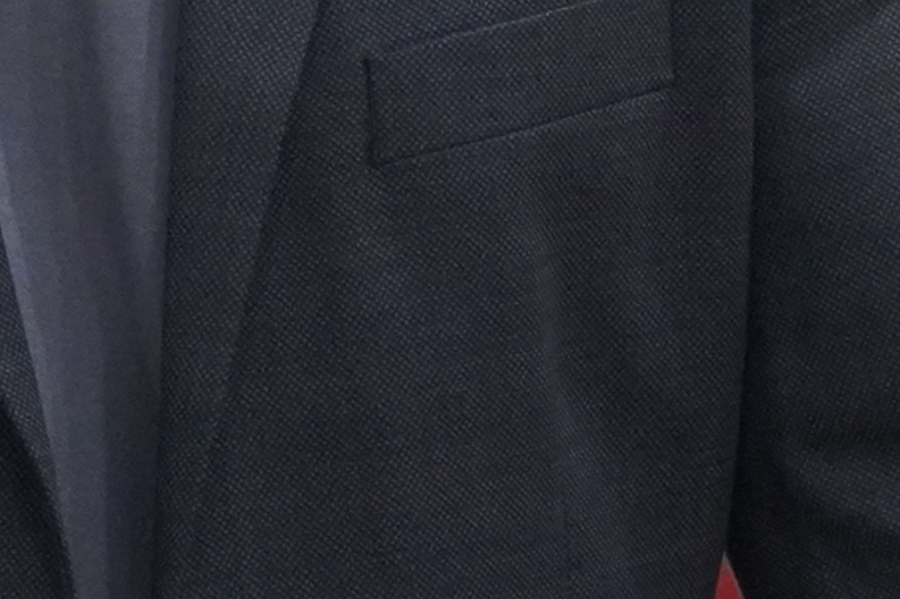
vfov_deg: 3.6
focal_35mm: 381
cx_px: 79
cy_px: -347
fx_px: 9519
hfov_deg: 5.4
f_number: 4
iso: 2500
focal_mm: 48
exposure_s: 1/160
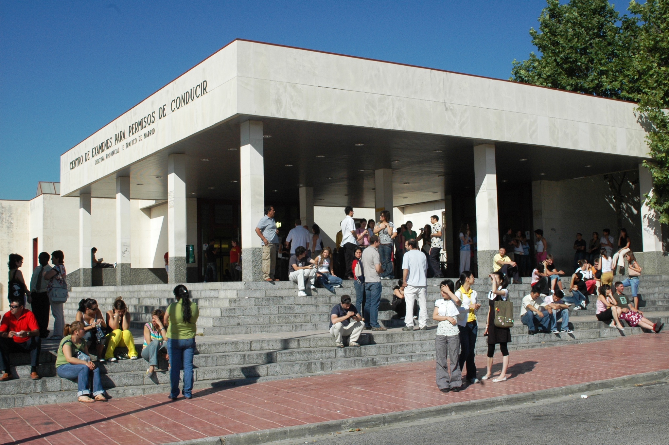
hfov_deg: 46.4
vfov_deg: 31.8
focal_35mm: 42
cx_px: 334
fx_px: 780
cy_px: 222
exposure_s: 1/500
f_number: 11
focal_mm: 28
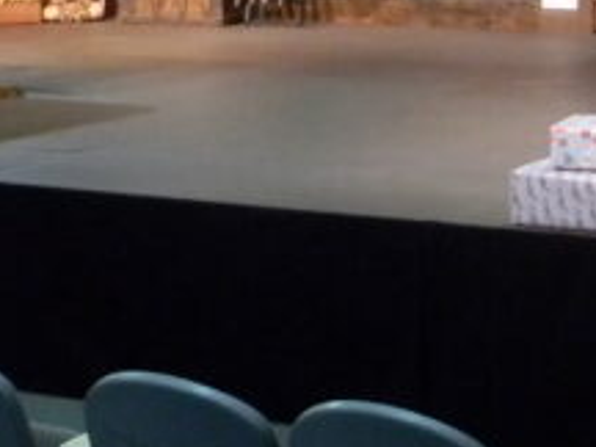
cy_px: 11
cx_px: 568
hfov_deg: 14.6
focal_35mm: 133
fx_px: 2290
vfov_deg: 11.1
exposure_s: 1/28.3
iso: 400
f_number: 3.5
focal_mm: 5
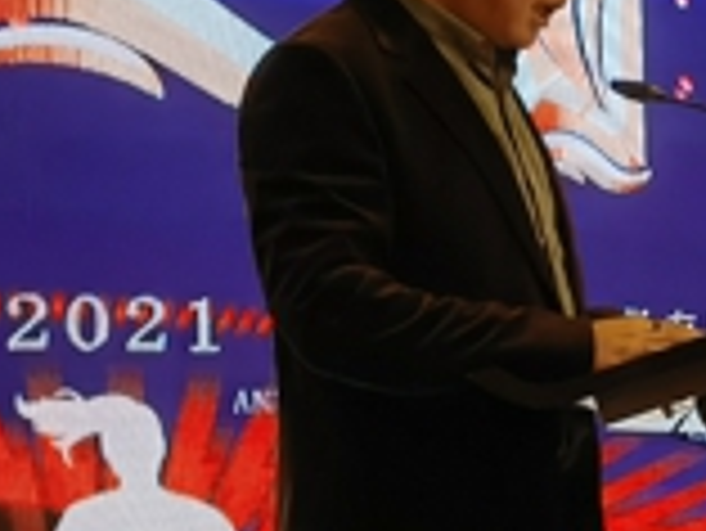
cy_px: 385
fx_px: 5001
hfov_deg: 8.0
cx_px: 675
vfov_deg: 6.1
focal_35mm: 245
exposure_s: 1/120
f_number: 1.9
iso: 80
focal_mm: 6.67
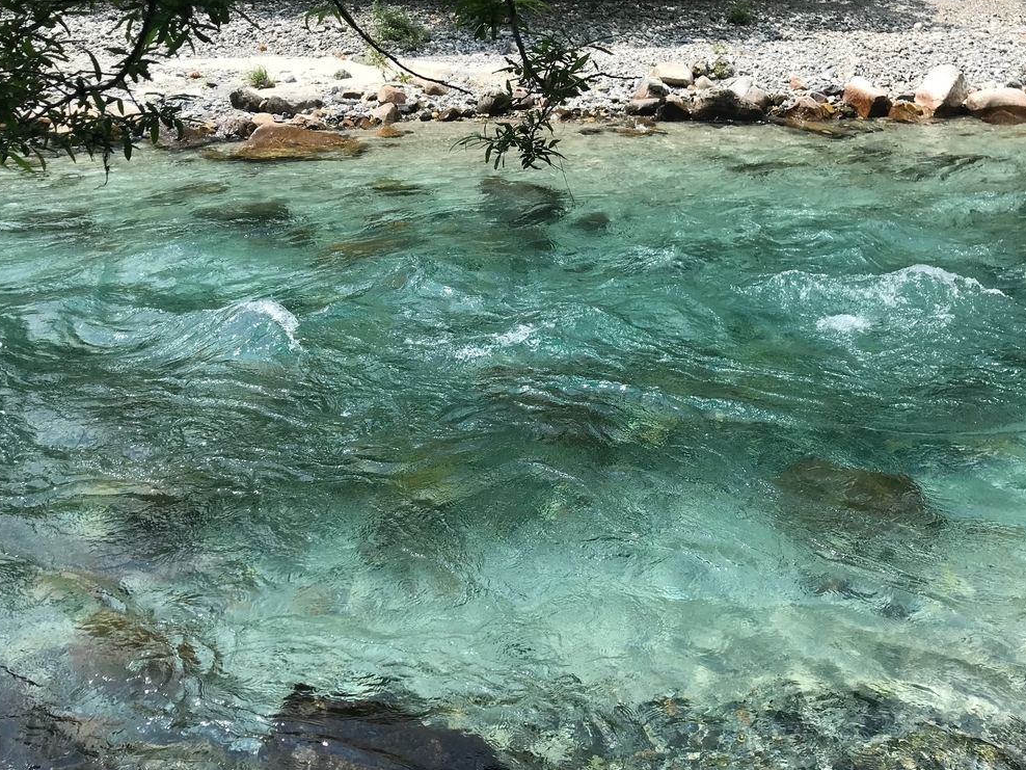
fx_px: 1008
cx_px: 509
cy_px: 357
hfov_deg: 54.0
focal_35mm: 34
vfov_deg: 41.8
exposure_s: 1/1520
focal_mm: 3.99
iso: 20
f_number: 1.8
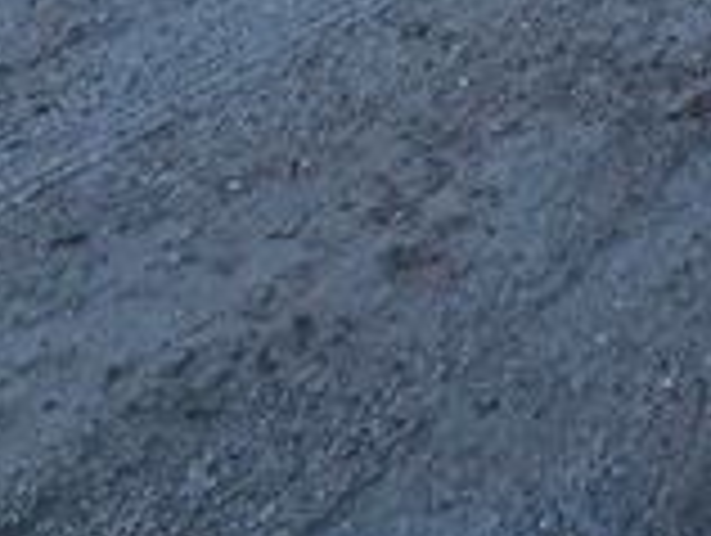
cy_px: -1131
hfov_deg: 19.1
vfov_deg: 10.8
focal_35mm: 84
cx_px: 1188
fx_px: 1728
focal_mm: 2.2
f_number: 2.2
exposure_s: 1/748
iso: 50
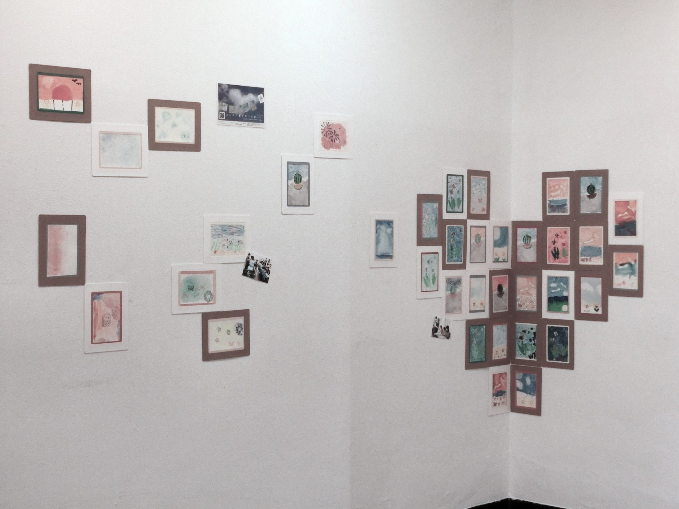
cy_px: 254
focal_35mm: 60
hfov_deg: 32.2
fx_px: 1177
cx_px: 340
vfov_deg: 24.4
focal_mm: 10.7
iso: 320
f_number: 5
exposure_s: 1/125
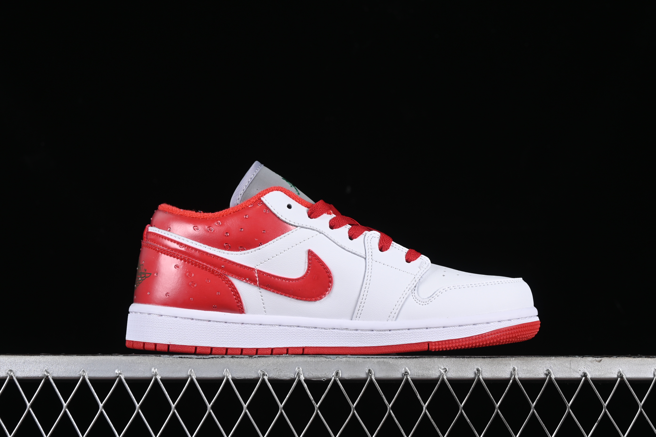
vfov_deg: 18.2
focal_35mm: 75
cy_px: 218
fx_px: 1367
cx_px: 328
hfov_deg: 27.0
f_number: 8
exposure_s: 1/80
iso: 160
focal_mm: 50
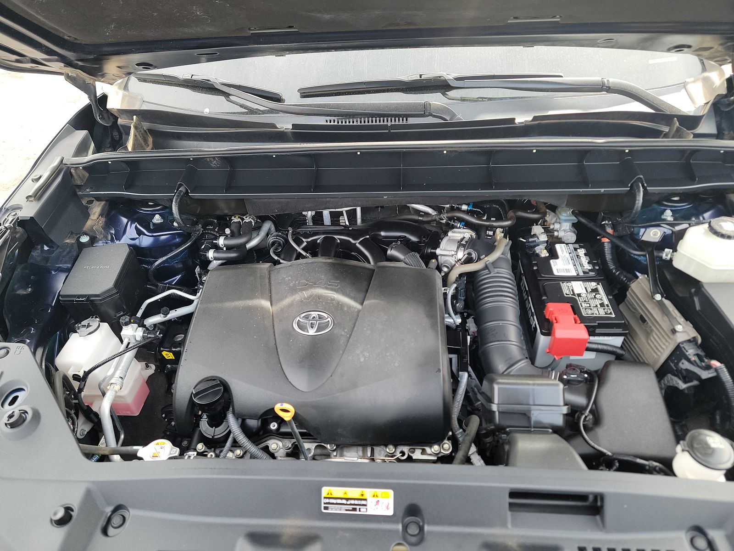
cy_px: 276
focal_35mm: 24
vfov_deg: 56.8
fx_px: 509
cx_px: 367
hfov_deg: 71.6
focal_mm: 6.7
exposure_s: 1/60
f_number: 1.8
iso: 65
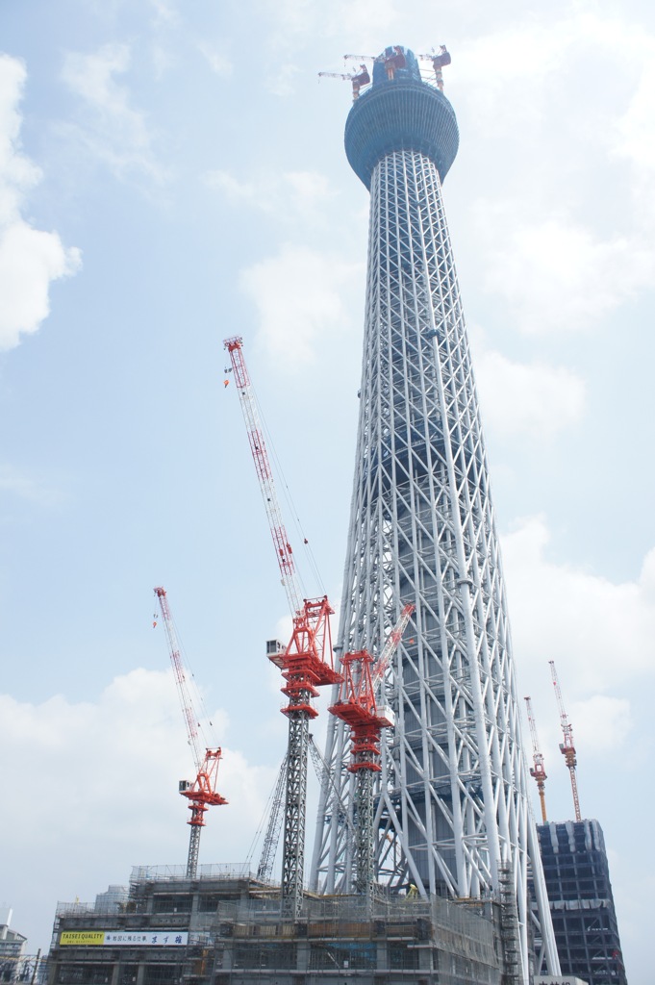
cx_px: 328
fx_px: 738
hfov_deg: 47.9
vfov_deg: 67.4
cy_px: 492
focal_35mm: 27
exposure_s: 1/500
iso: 200
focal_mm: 18
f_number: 7.1
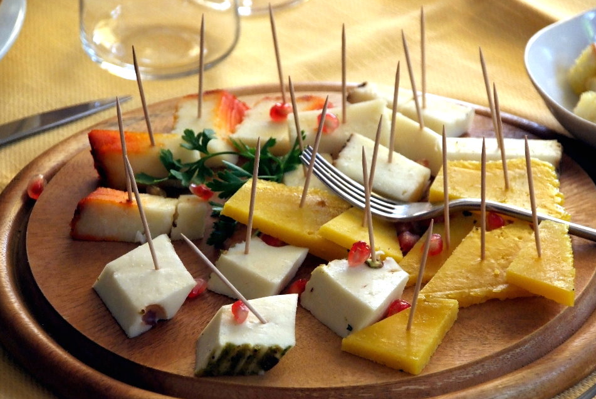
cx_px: 303
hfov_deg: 10.0
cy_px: 207
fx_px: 3397
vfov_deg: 6.7
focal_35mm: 205
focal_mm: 130
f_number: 8
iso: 1250
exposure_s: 1/70
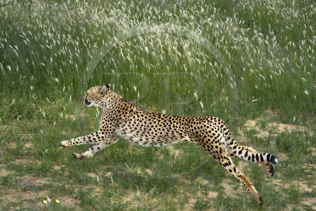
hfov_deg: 24.8
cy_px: 106
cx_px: 158
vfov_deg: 16.6
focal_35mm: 82
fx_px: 720
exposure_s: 1/800
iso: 800
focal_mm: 82
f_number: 9
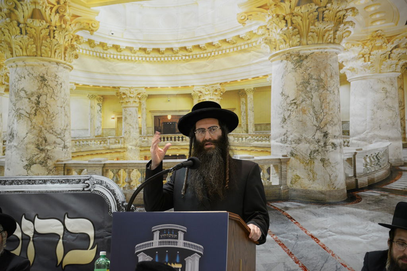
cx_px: 204
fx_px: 1266
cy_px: 136
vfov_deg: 12.2
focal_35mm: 112
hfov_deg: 18.3
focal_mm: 112
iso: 1250
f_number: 5.3
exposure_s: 1/80
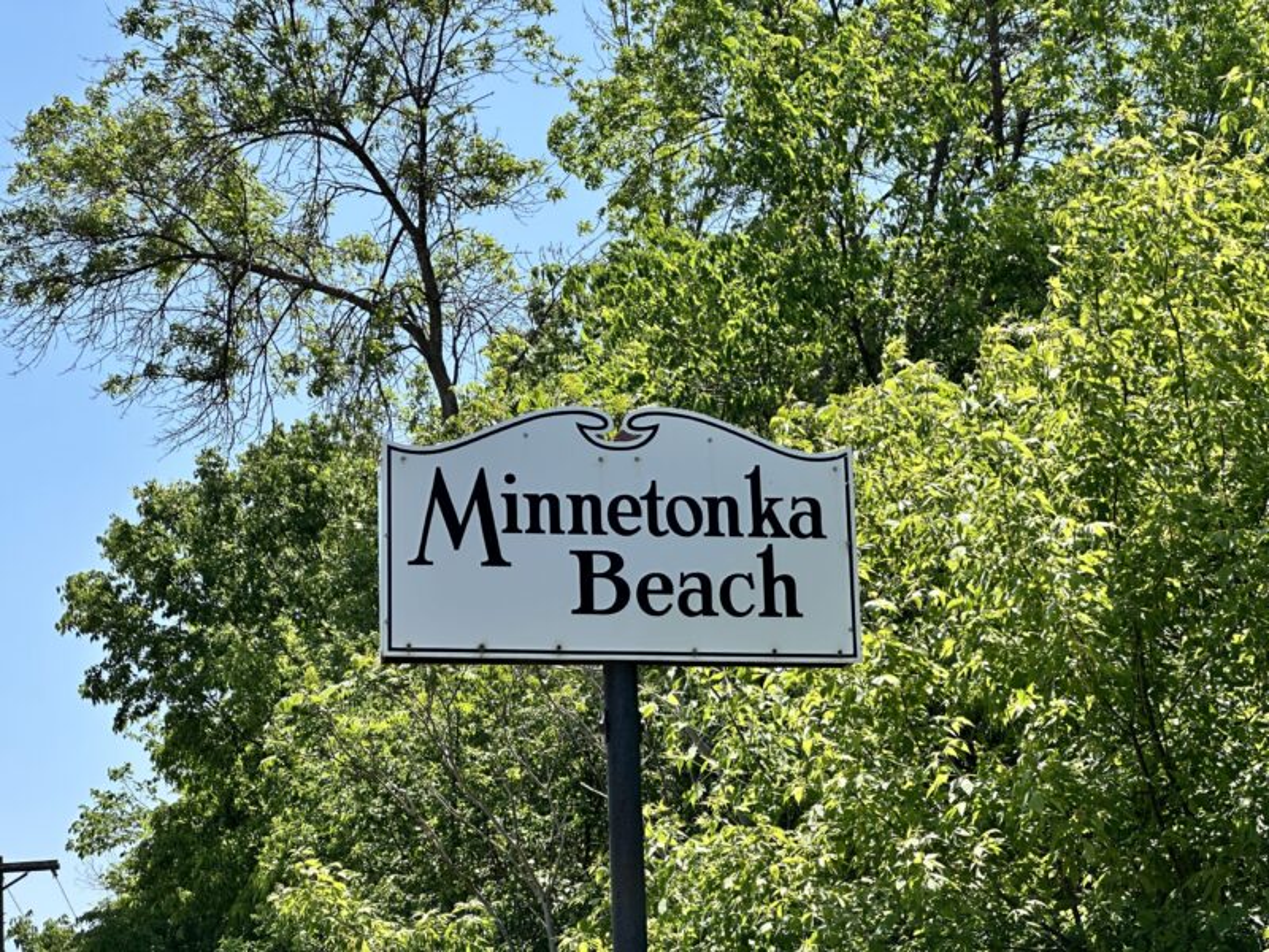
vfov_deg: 19.1
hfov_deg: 25.3
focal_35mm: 77
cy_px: 476
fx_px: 2823
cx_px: 634
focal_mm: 9
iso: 32
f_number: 2.8
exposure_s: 1/619
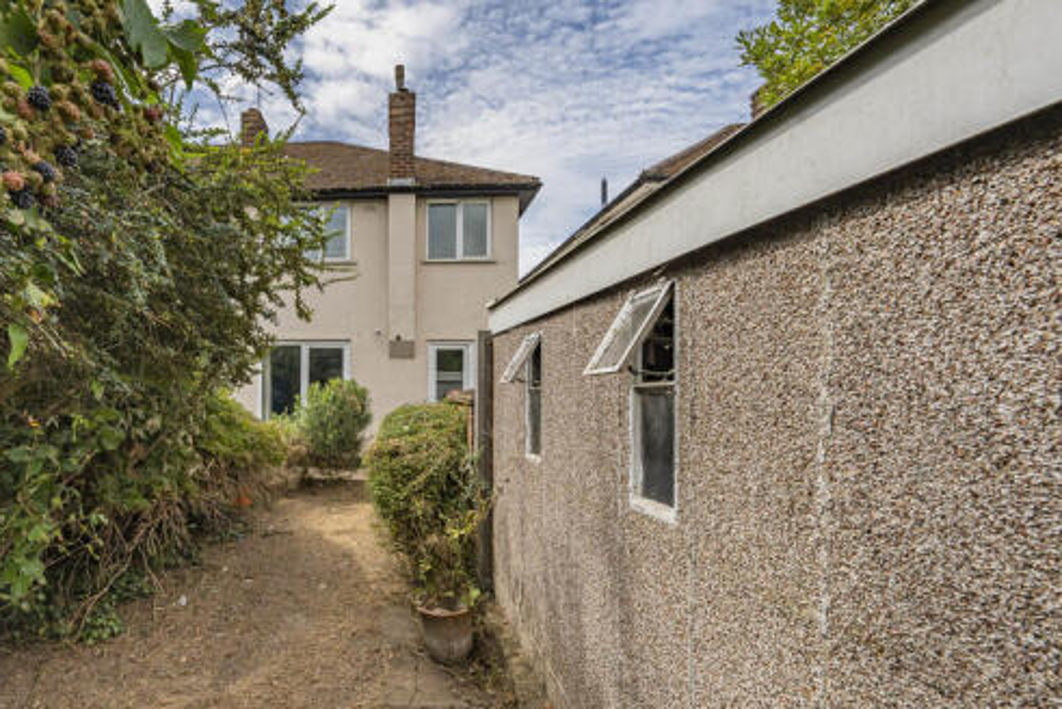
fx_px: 472
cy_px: 403
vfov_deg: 73.4
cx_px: 356
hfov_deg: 93.2
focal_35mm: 16
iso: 320
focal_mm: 12
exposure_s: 1/1000
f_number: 9
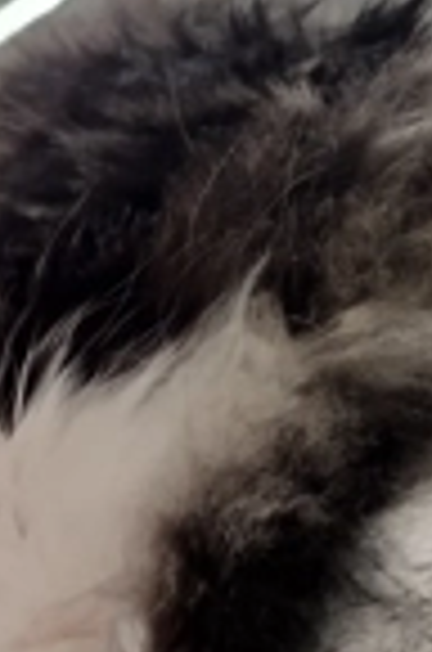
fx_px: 1248
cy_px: 643
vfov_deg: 27.7
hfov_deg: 18.2
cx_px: -144
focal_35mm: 69
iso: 200
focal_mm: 5.31
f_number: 1.7
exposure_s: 1/33
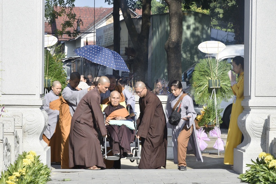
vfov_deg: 13.1
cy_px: 92
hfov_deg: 19.4
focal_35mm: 105
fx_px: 805
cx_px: 138
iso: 100
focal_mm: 105
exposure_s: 1/50
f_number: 16
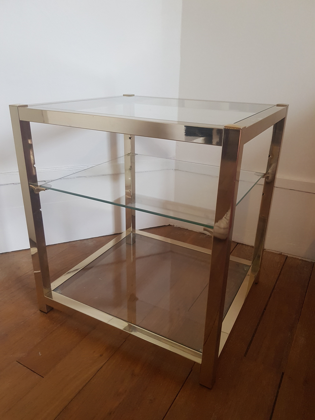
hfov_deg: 53.1
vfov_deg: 67.3
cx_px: 158
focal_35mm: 26
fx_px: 315
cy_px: 210
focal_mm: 4.2
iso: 200
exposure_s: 1/50
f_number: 1.7
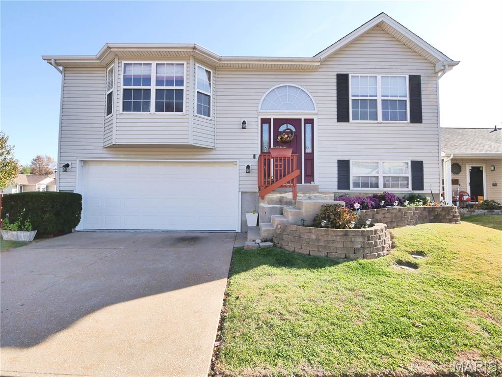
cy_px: 188
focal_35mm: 18
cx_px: 251
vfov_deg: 71.6
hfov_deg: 87.7
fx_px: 261
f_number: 4
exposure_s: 1/30
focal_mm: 9
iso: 800
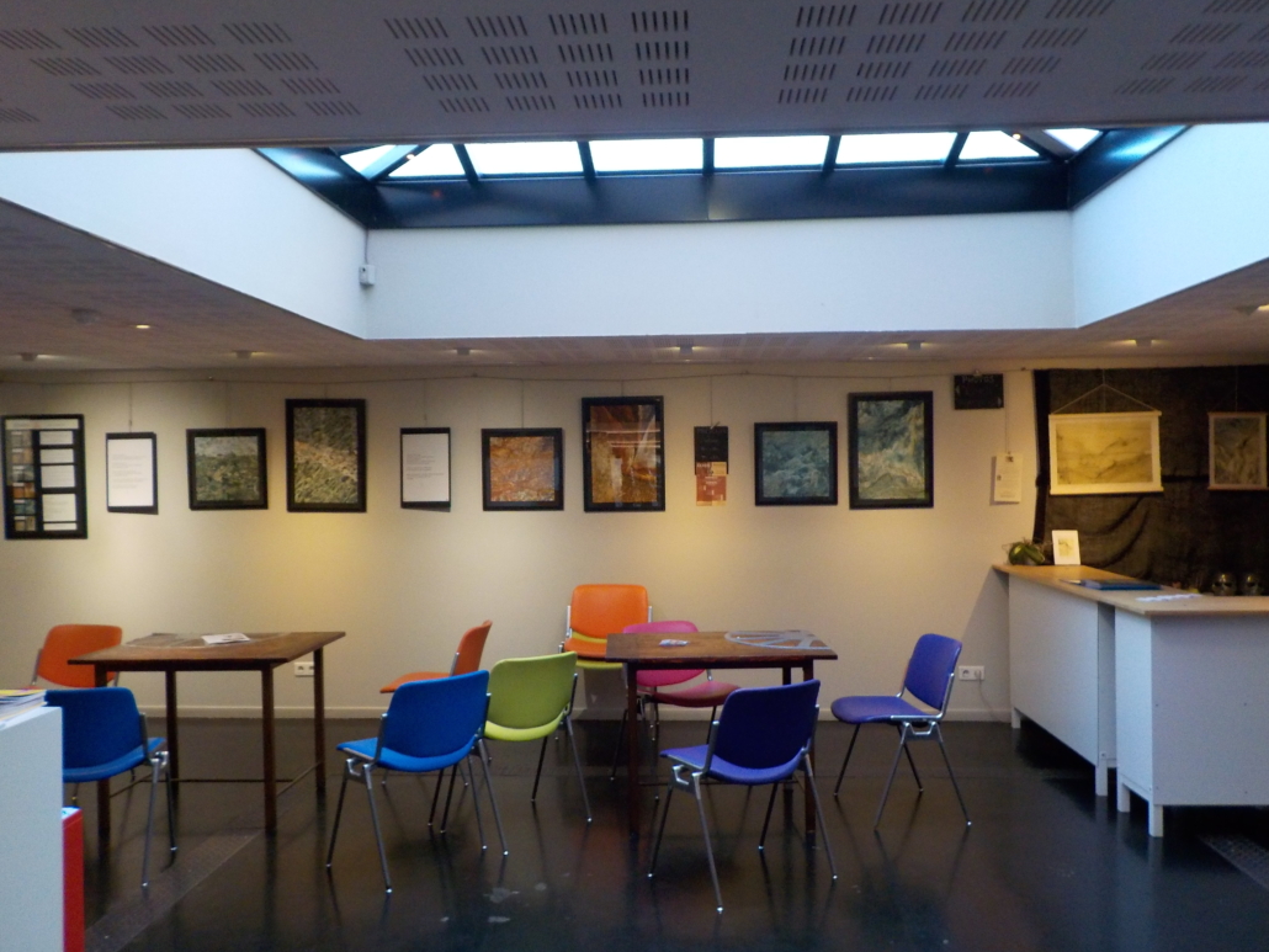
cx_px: 634
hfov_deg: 60.0
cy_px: 476
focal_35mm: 30
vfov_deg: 46.8
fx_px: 1100
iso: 280
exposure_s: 1/30
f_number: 3.3
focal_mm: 4.1
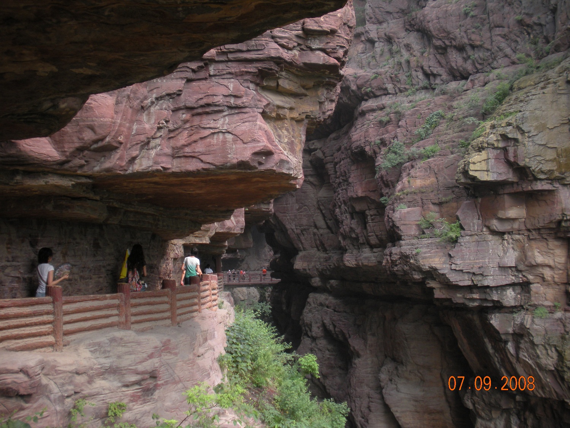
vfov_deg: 39.7
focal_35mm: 36
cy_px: 214
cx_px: 285
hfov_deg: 51.4
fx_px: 593
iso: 64
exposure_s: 1/86.3
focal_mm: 6.3
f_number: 3.5
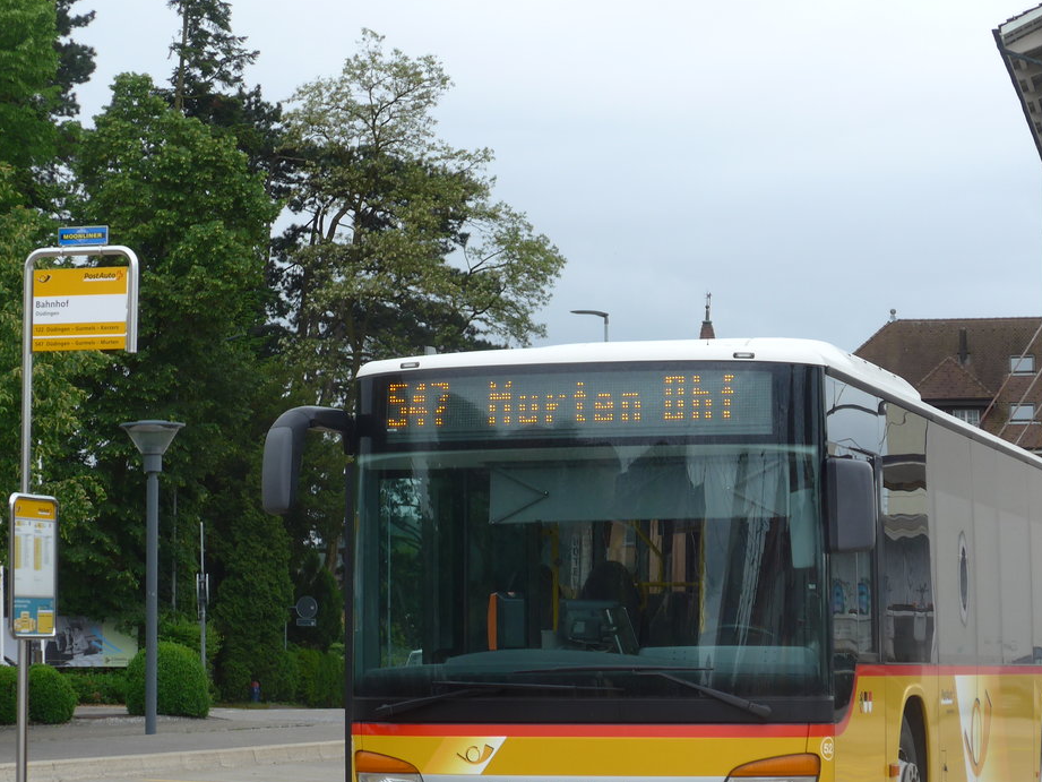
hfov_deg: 17.6
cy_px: 465
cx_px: 514
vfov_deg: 13.2
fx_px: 3372
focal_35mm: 112
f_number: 4.5
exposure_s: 1/320
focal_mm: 17
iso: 80
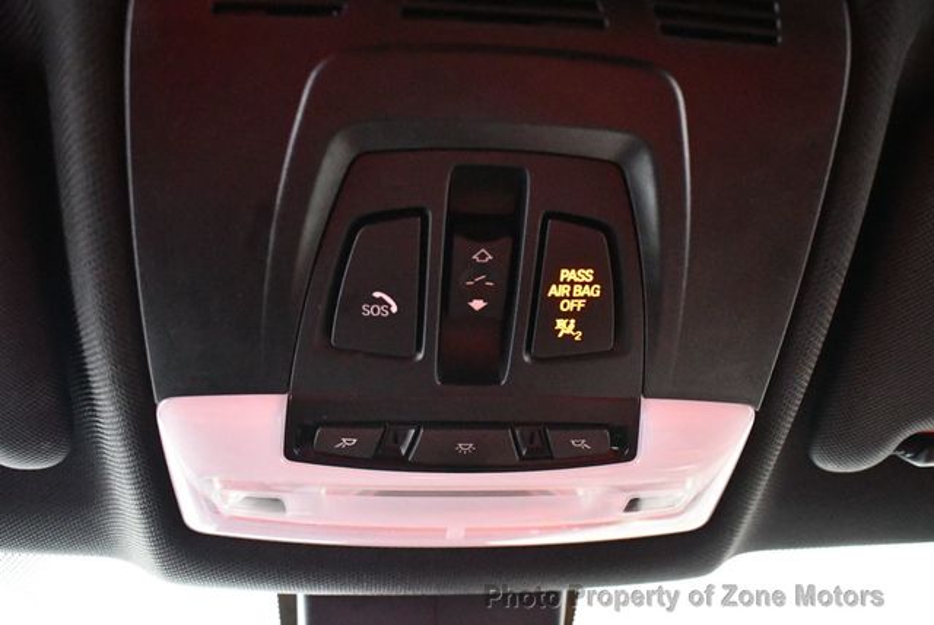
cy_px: 312
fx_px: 935
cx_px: 467
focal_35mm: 36
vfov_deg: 36.9
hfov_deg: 53.1
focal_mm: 18
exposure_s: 1/60
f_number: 3.5
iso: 10000
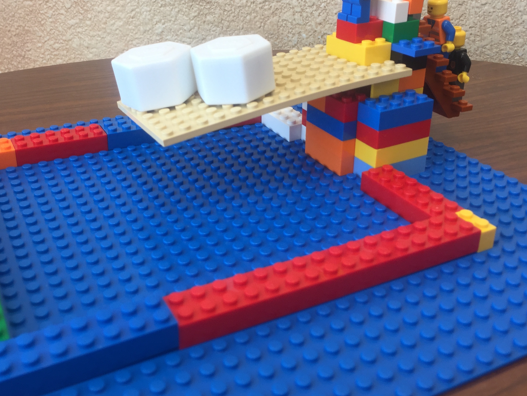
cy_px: 156
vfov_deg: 36.7
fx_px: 594
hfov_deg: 47.6
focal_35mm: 39
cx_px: 210
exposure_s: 1/60
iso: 32
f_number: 2.2
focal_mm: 4.15
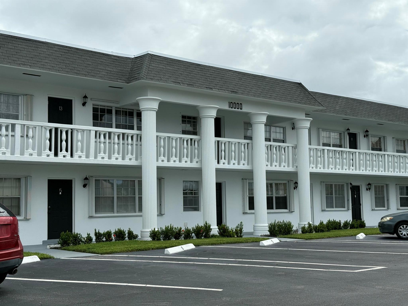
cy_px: 153
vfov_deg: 30.3
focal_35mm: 48
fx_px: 566
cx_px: 204
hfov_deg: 39.7
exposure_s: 1/7874
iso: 64
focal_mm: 6.76
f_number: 1.78
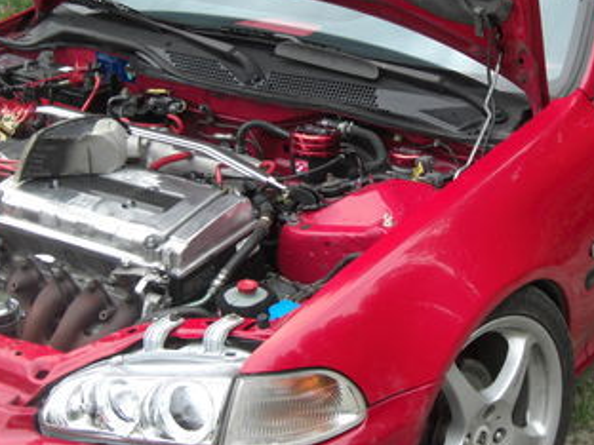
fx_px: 1338
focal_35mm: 78
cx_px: 404
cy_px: 143
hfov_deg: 24.9
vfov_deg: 18.8
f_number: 2.8
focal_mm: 7.9
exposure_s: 1/250
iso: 80
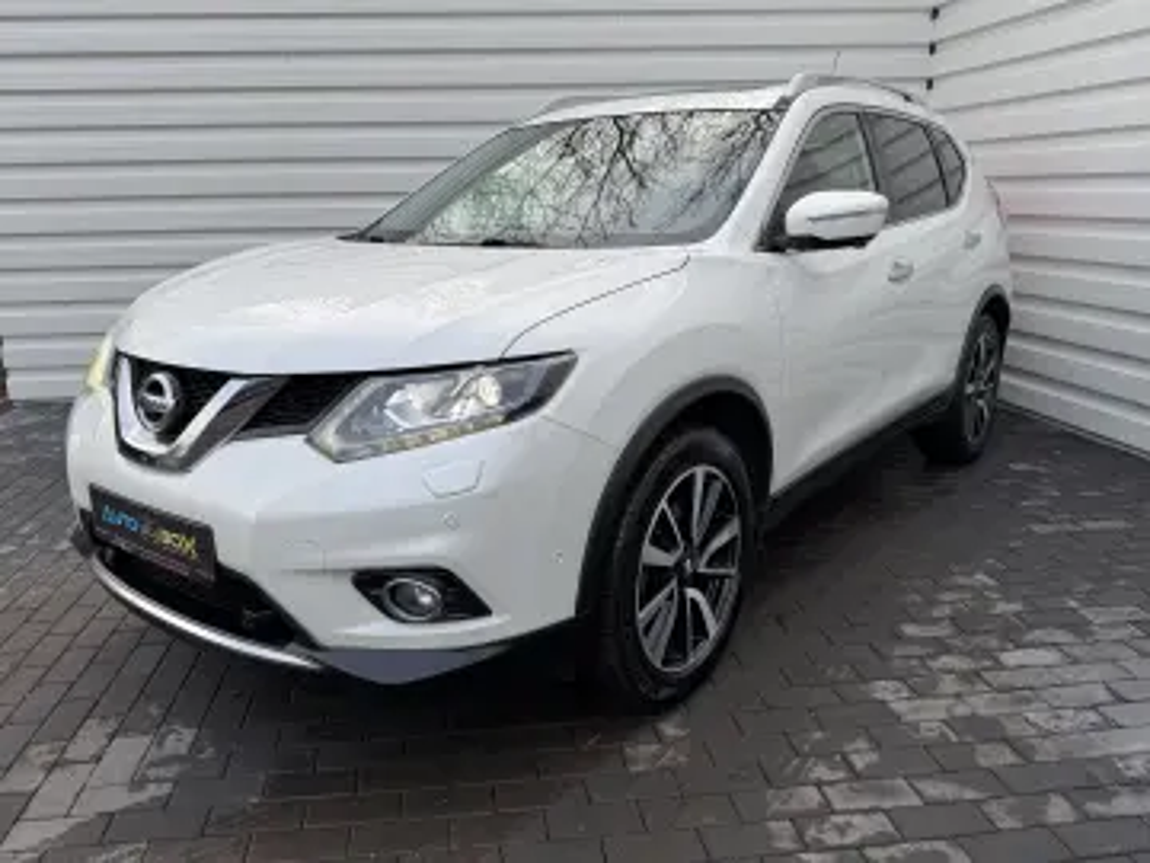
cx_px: 575
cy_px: 432
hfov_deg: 71.6
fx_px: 797
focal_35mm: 24
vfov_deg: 56.8
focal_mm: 6.76
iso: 64
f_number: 1.78
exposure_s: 1/272
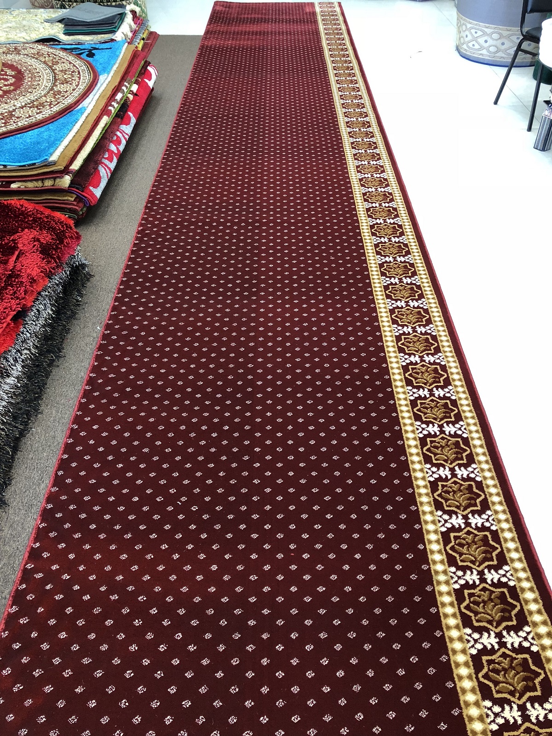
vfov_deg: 63.4
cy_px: 368
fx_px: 595
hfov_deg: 49.8
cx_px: 276
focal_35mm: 28
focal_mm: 4
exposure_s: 1/17
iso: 64
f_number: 1.8
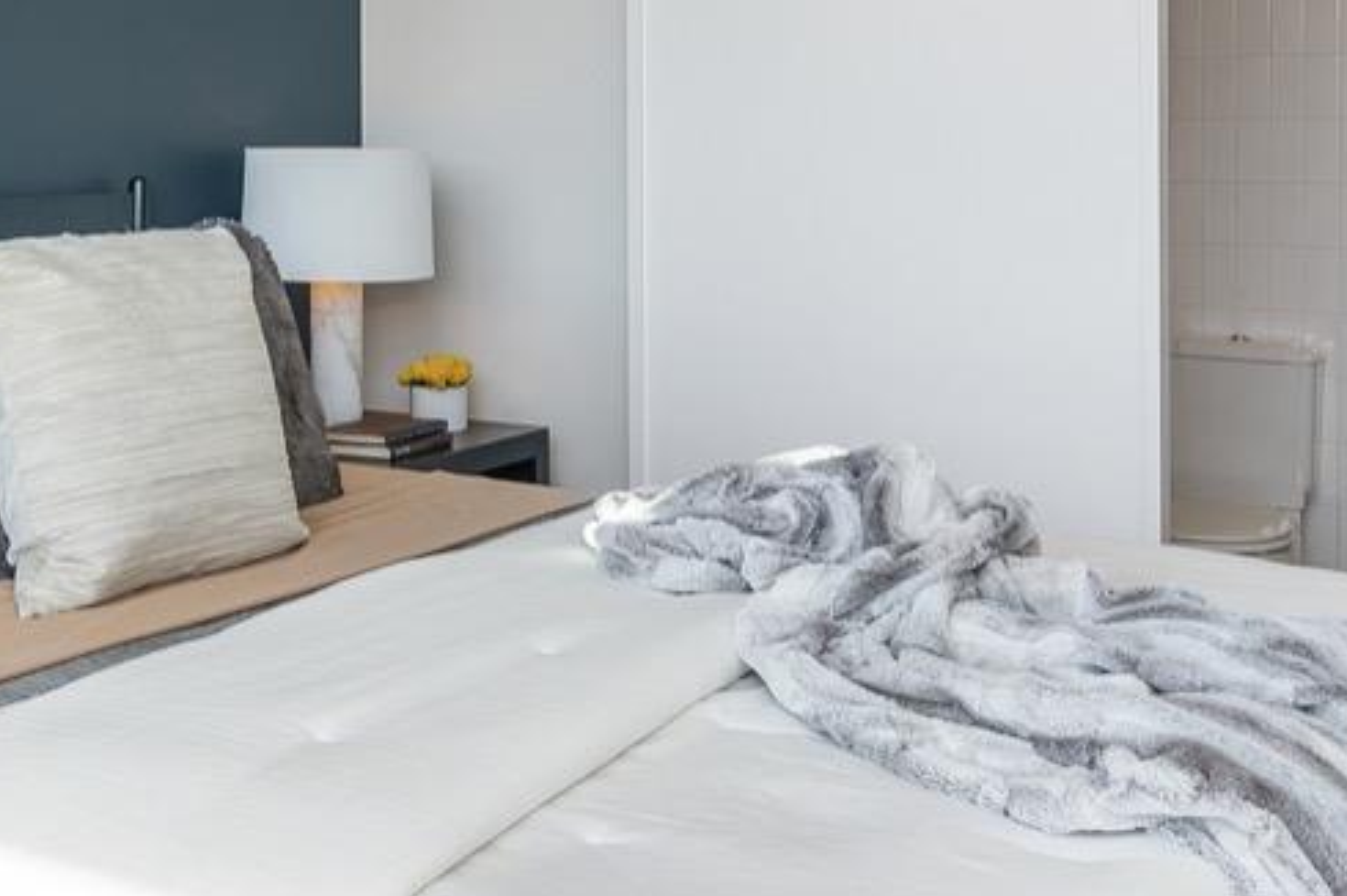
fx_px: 1832
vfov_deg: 26.8
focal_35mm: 49
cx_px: 360
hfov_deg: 39.4
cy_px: 139
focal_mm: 16
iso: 200
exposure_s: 1/90
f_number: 8
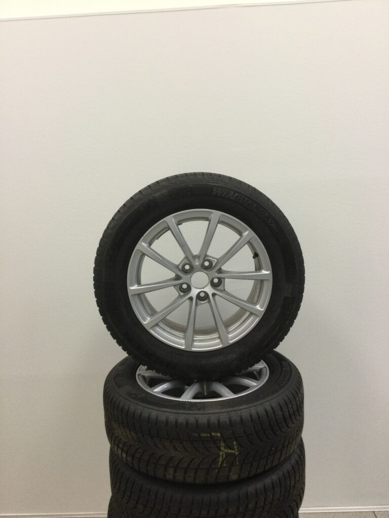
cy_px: 259
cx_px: 194
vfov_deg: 58.4
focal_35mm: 31
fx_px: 464
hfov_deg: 45.4
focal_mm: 3.3
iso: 100
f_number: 2.4
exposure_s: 1/33
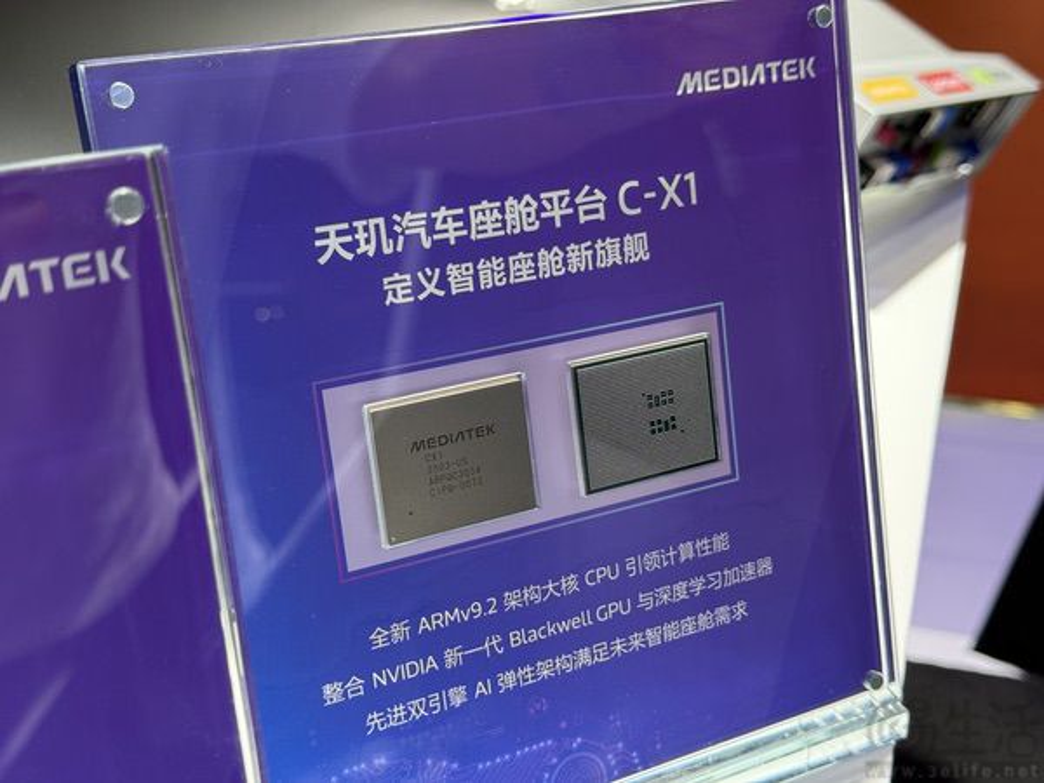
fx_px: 1448
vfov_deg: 30.3
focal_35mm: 48
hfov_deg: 39.7
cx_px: 522
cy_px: 392
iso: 80
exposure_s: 1/100
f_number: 1.78
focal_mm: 6.76
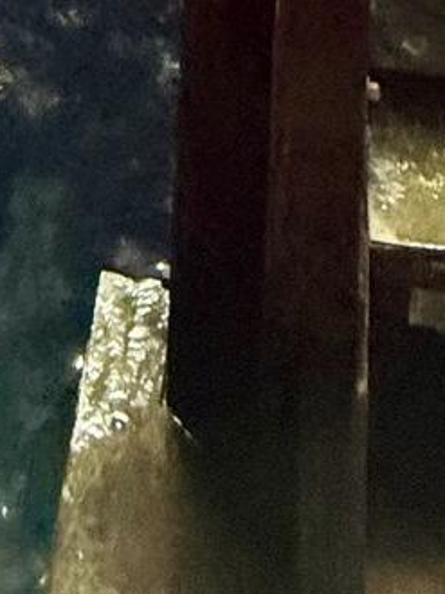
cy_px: -1109
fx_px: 1493
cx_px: 92
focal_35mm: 87
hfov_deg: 16.8
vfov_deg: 12.2
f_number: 2.2
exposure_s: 1/88
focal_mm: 2.22
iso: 320
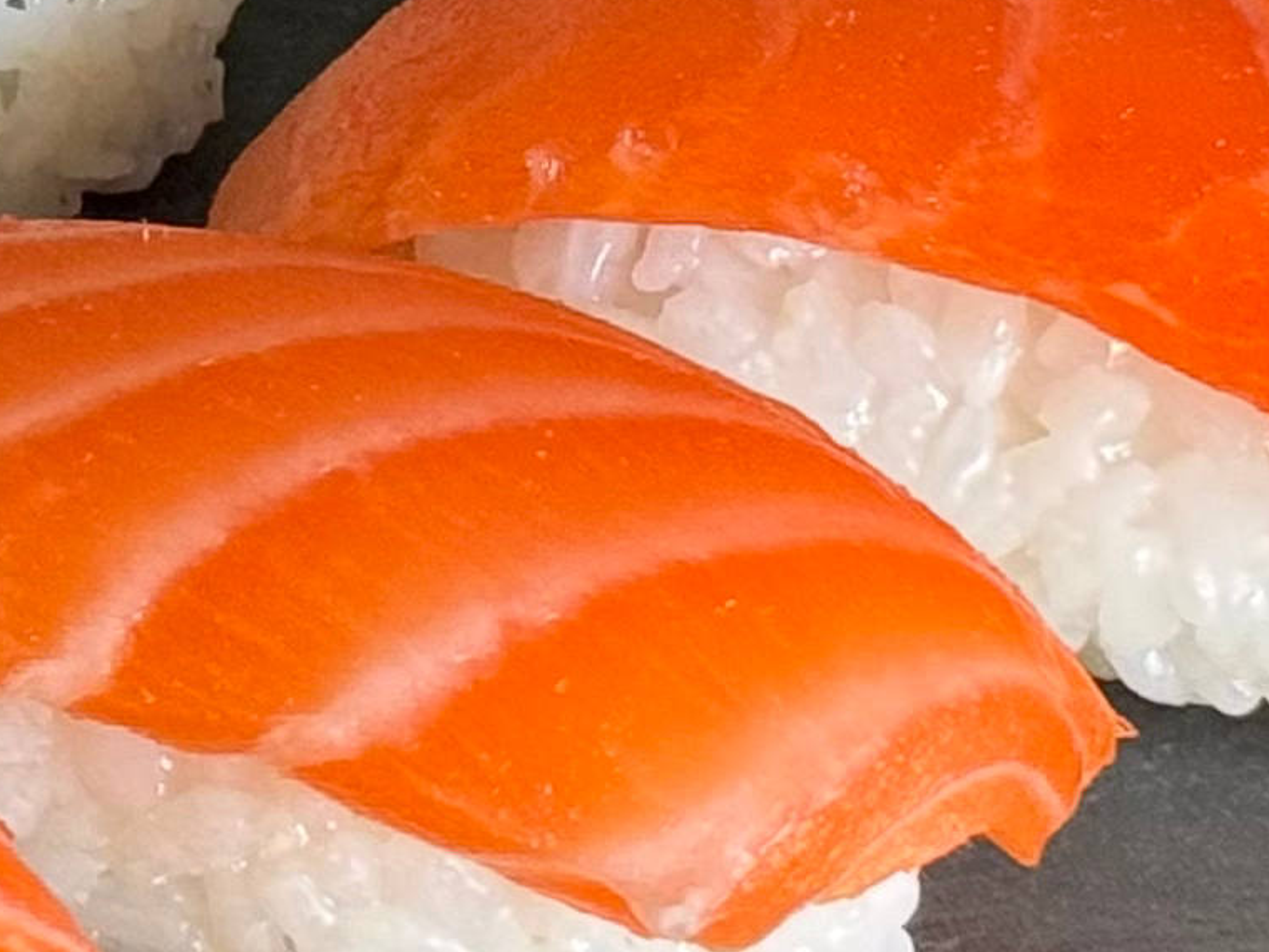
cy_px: 720
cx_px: 136
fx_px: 3299
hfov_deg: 21.3
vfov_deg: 16.3
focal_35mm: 90
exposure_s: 1/50
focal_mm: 6.86
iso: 125
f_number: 1.78
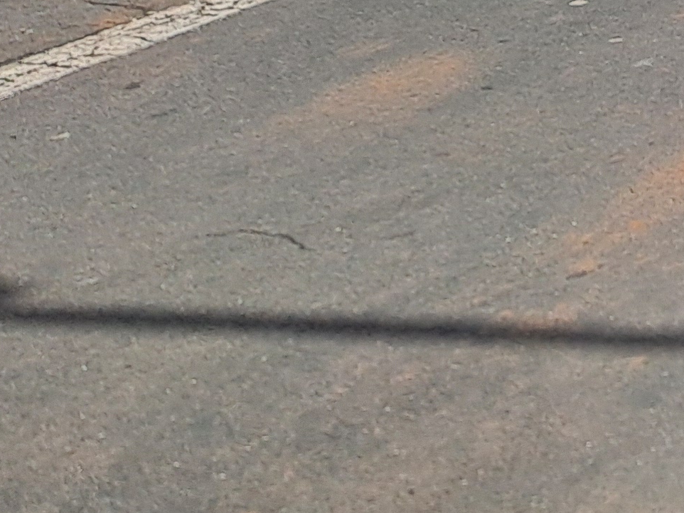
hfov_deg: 15.2
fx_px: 2054
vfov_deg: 14.1
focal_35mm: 104
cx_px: 1381
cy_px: 96
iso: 32
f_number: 1.8
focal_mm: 4.65
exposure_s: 1/3788
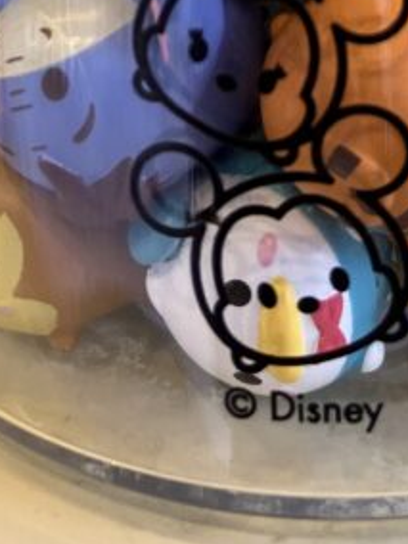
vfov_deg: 16.6
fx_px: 1587
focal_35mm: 101
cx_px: 203
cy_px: -398
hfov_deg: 14.6
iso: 40
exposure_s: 1/100
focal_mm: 3.99
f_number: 1.8
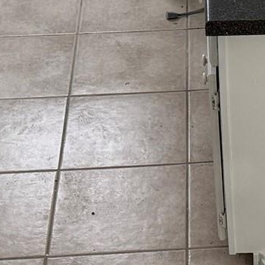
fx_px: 1074
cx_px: 273
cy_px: 238
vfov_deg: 13.9
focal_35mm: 124
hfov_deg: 13.8
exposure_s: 1/60
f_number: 1.78
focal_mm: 6.86
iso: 320
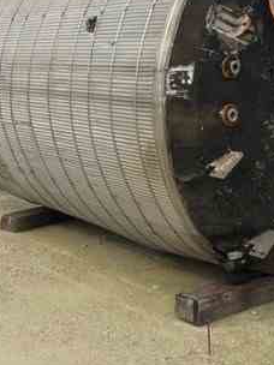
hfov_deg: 24.8
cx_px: 126
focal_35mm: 59
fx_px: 623
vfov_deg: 32.0
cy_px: 82
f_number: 1.8
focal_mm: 4
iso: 20
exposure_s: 1/2558
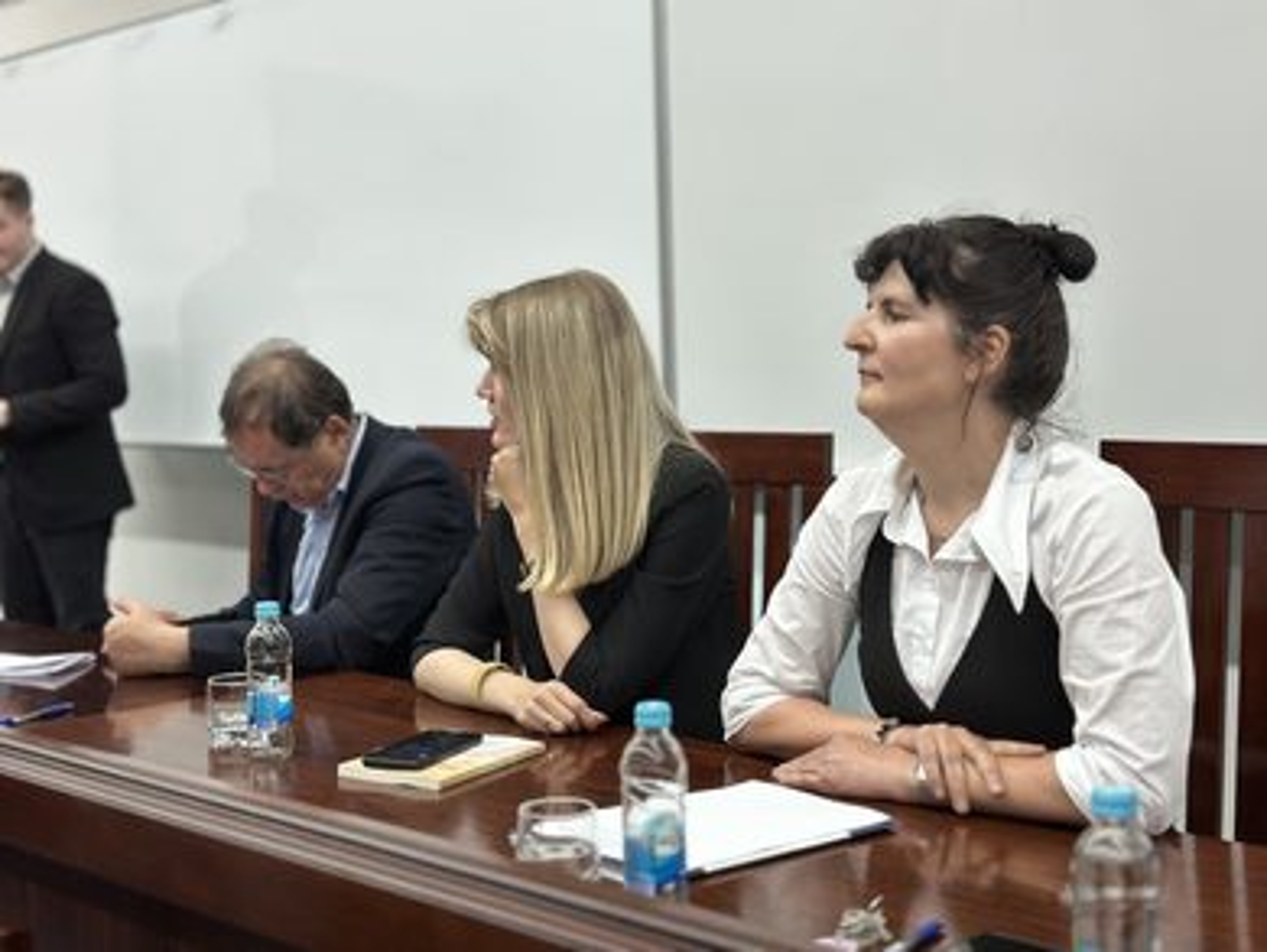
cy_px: 476
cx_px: 634
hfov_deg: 39.6
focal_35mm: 48
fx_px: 1758
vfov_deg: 30.3
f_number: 1.78
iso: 250
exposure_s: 1/33
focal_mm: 6.86
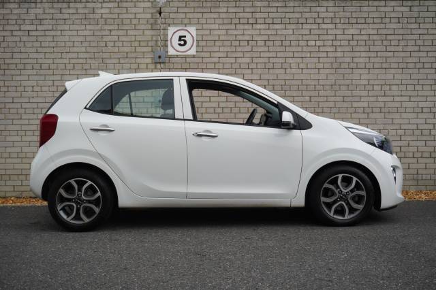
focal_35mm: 48
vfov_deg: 28.0
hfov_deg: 41.1
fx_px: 581
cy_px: 145
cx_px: 218
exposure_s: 1/160
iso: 100
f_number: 5
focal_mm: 32
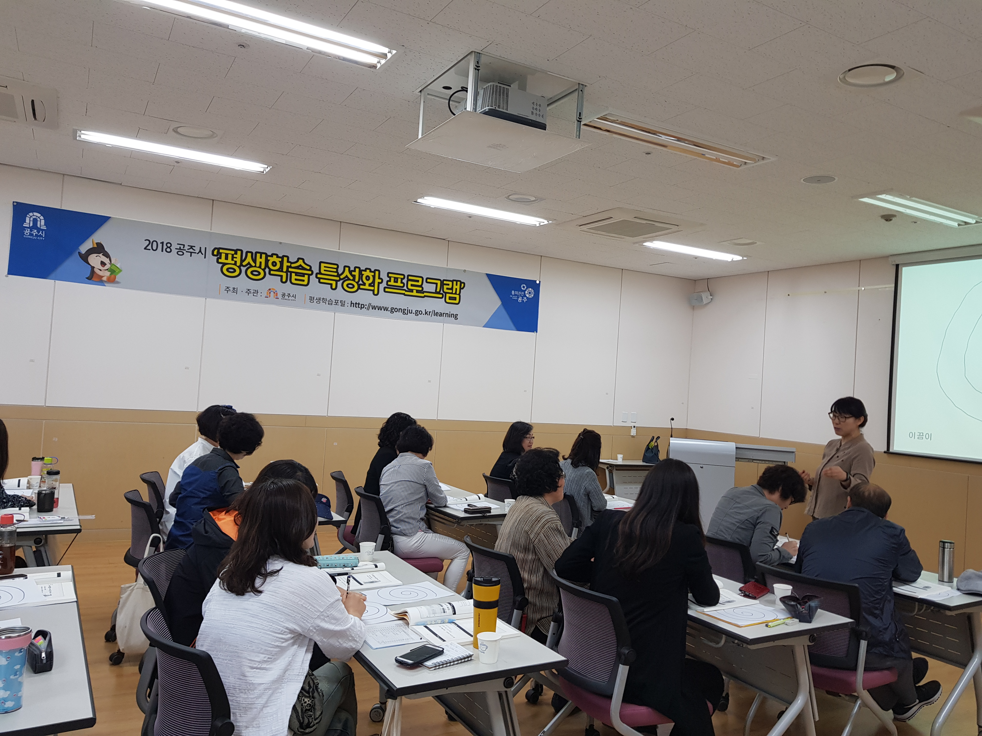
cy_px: 368
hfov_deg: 67.3
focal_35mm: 26
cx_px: 491
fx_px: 738
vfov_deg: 53.1
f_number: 1.7
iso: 80
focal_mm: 4.3
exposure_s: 1/60
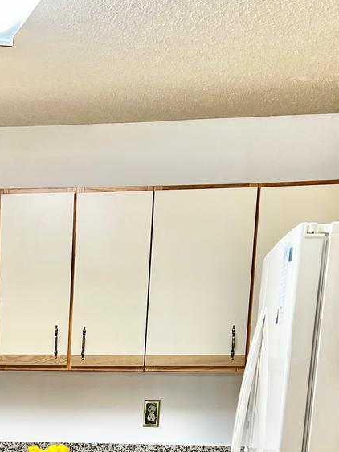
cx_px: -67
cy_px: 538
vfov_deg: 24.8
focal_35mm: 71
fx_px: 926
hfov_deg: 19.5
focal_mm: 5.7
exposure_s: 1/120
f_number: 1.5
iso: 125
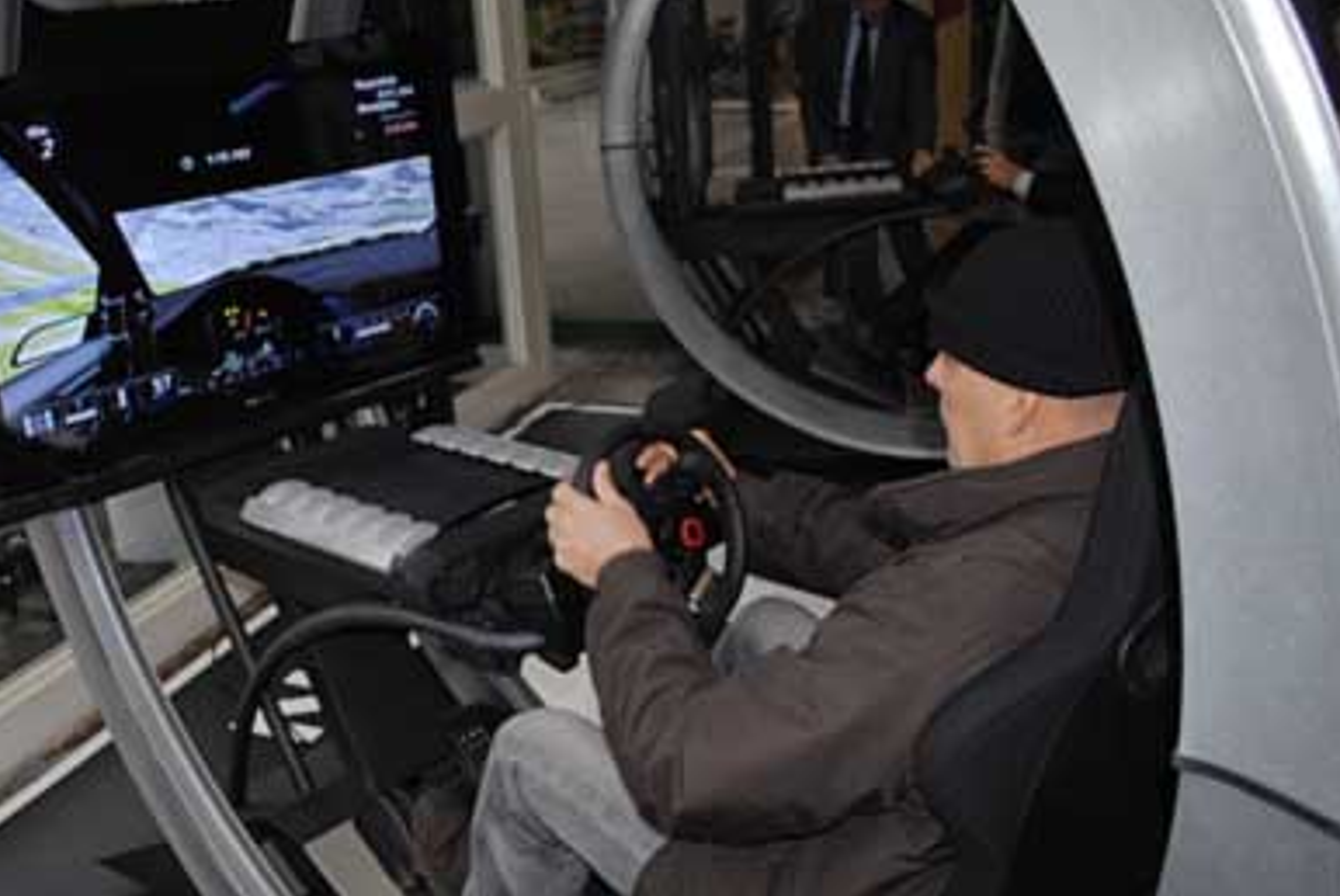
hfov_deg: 55.5
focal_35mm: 34
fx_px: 1266
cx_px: 555
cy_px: 436
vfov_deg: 38.9
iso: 200
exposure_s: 1/60
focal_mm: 18
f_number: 3.5
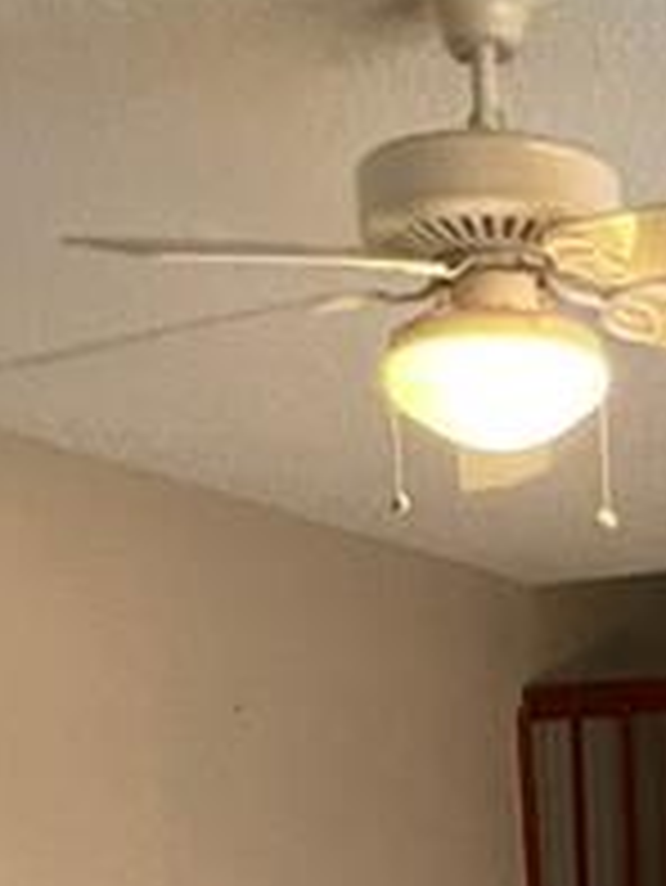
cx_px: 783
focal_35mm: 79
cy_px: 1714
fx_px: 2024
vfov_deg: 18.0
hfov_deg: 17.8
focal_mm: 1.57
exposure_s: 1/120
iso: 200
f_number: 1.8
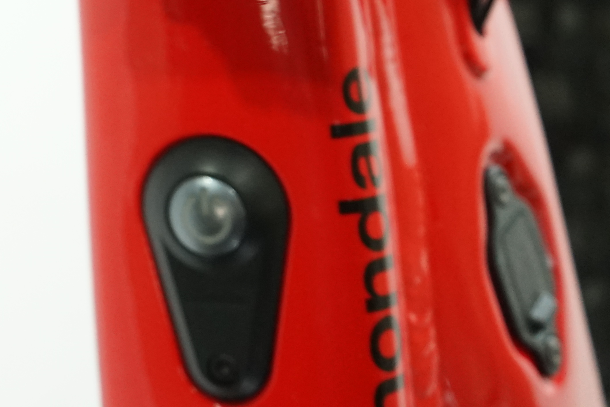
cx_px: -186
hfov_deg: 18.1
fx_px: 1779
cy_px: -170
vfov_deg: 12.5
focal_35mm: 105
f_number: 4.5
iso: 2000
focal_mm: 37
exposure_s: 1/200
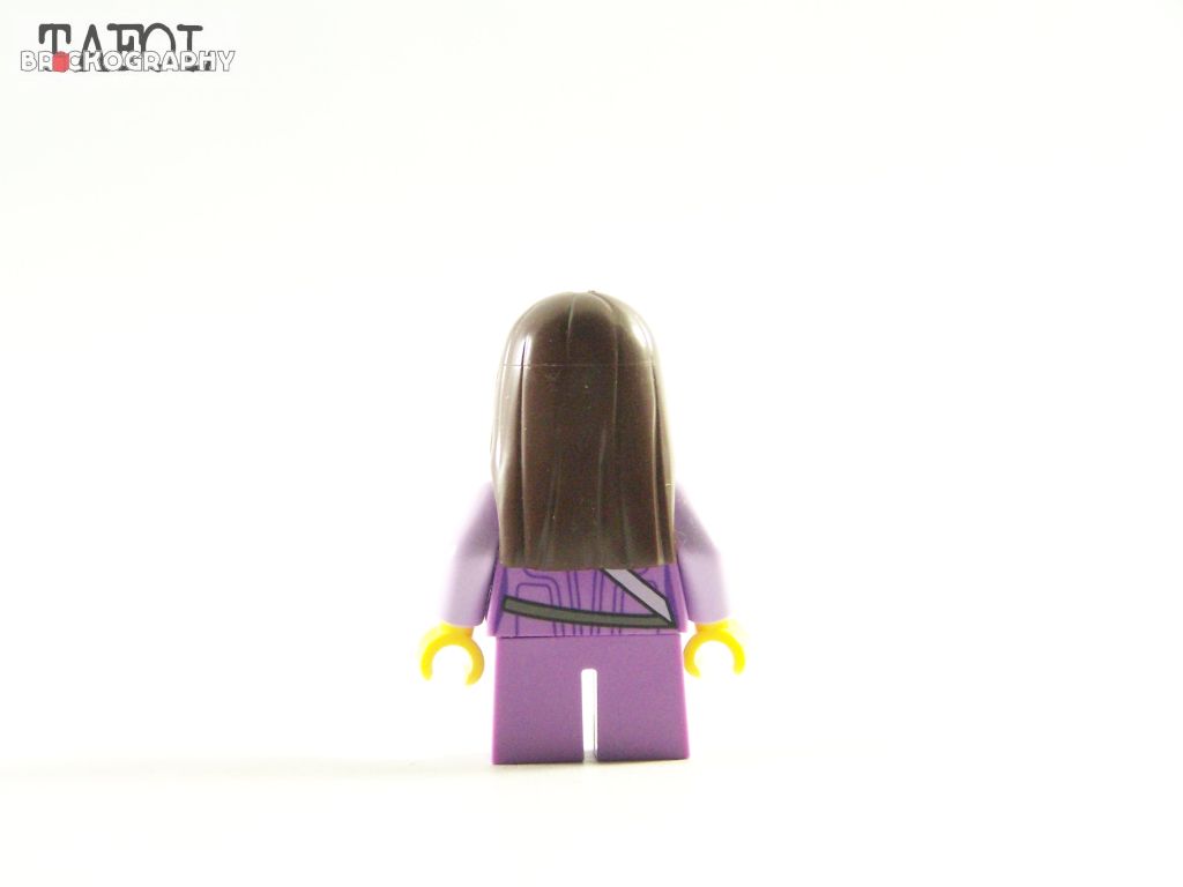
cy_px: 444
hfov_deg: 18.7
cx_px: 592
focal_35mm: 105
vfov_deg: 14.1
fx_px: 3588
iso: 400
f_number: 3.2
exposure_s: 1/45
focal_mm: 17.5
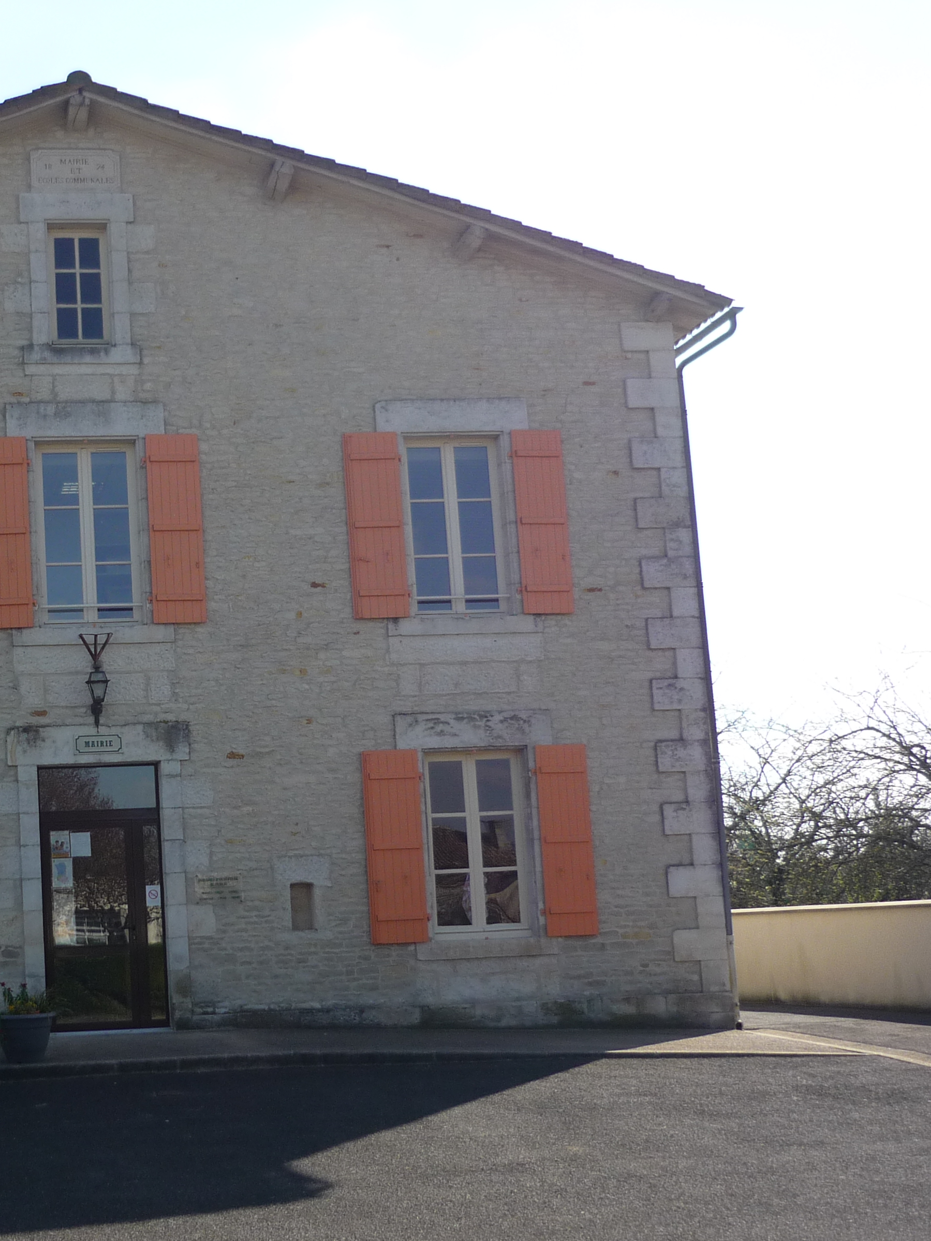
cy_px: 628
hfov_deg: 28.5
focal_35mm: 49
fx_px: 1757
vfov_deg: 38.9
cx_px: 88
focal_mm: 6
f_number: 8
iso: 100
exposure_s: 1/160
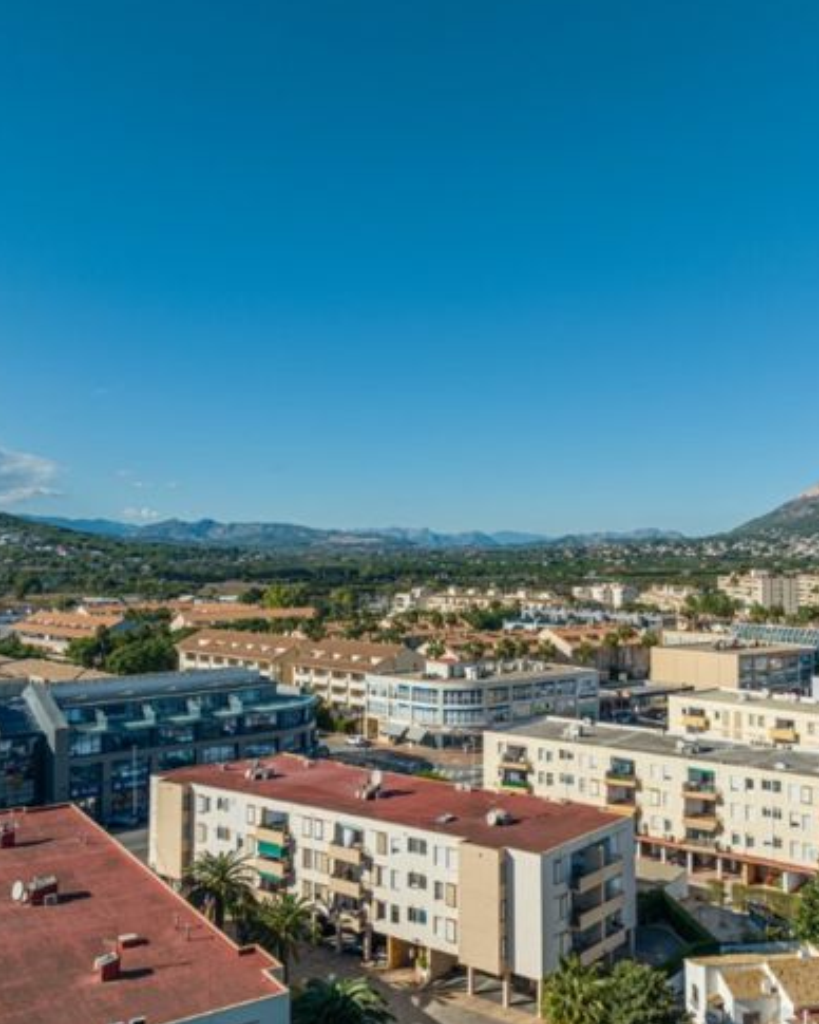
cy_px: 544
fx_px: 1030
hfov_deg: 43.1
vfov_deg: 52.8
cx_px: 497
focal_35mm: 34
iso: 120
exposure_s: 1/160
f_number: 2.8
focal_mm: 12.29
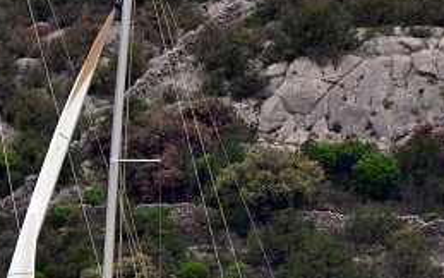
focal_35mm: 1351
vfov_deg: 1.0
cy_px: 281
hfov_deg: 1.6
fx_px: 16351
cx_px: 88
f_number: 5.6
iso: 2200
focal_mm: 230
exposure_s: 1/8000
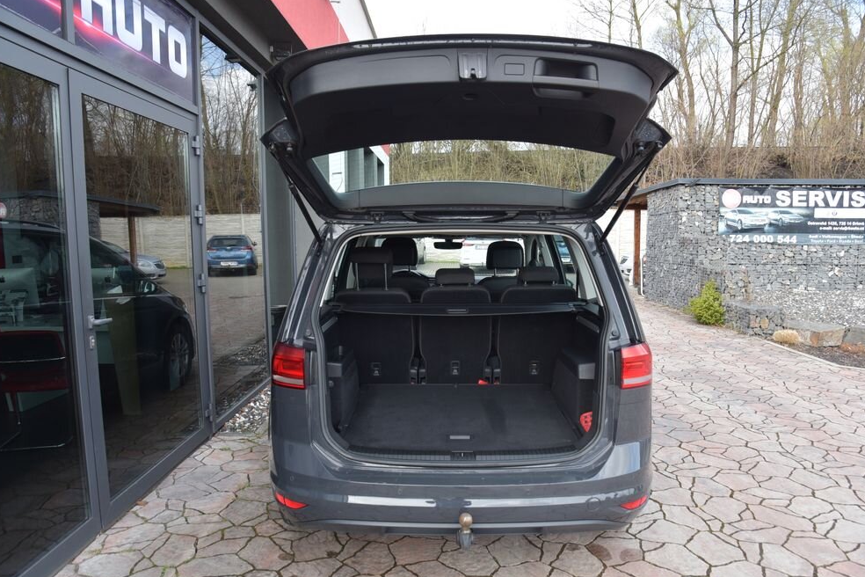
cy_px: 296
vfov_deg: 51.3
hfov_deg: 71.5
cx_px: 424
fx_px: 601
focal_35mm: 25
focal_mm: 24
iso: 500
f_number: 7.1
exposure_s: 1/200
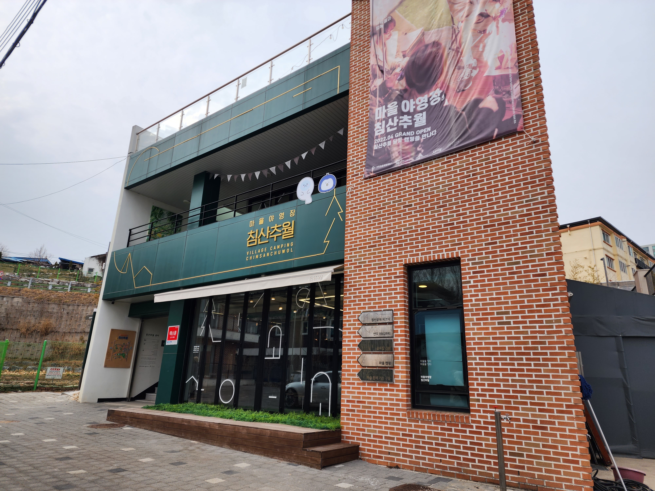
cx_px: 328
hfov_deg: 73.9
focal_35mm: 23
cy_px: 246
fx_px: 435
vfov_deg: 58.9
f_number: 1.8
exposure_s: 1/607
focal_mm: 6.4
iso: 12
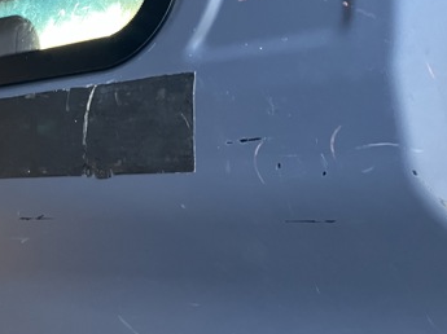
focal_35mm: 65
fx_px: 838
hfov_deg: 27.9
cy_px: 100
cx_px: -12
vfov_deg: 22.4
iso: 125
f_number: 1.8
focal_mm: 3.99
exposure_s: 1/60
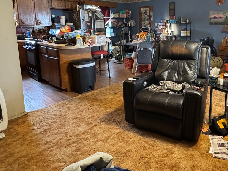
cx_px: 160
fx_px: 178
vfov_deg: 49.7
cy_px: 47
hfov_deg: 62.9
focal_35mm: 27
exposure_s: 1/40
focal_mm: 2.22
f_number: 2.2
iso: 1000
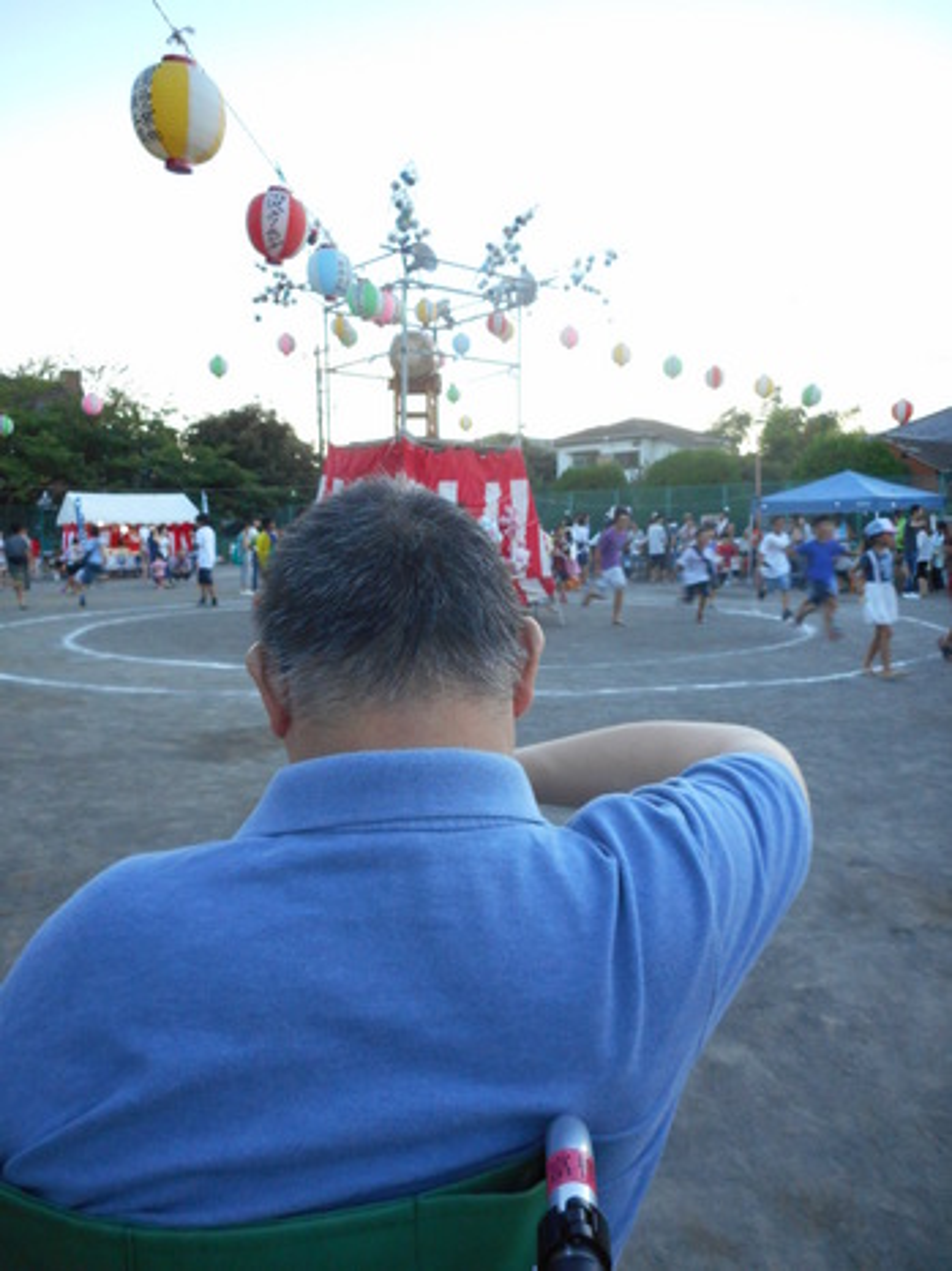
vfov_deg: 69.4
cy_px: 636
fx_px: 918
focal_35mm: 25
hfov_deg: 54.8
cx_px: 476
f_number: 3.7
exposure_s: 1/30
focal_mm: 4.5
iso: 250
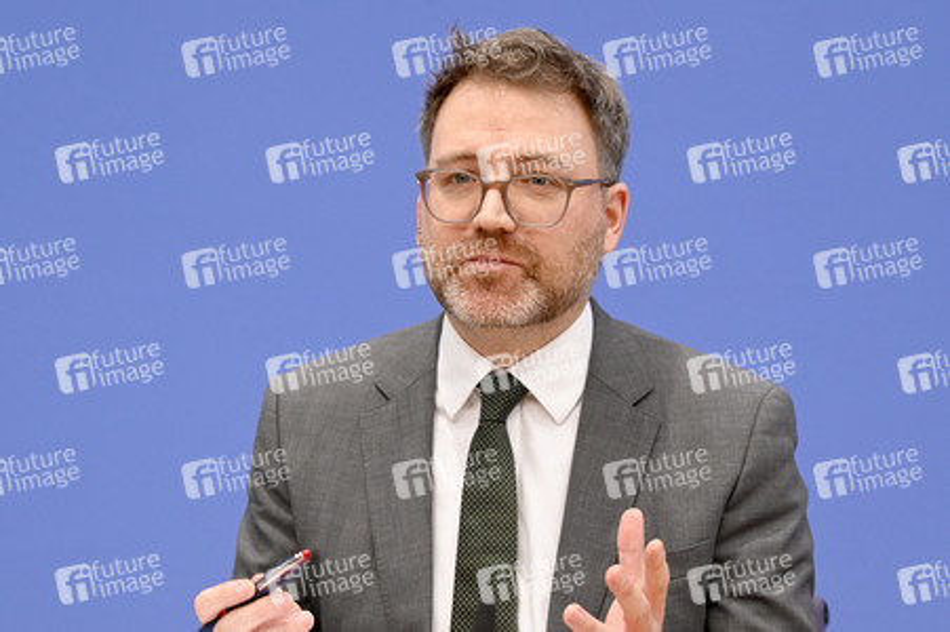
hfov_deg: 18.6
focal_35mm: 110
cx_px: 475
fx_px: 2901
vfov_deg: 12.4
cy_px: 316
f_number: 5.6
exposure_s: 1/500
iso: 5000
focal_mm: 110
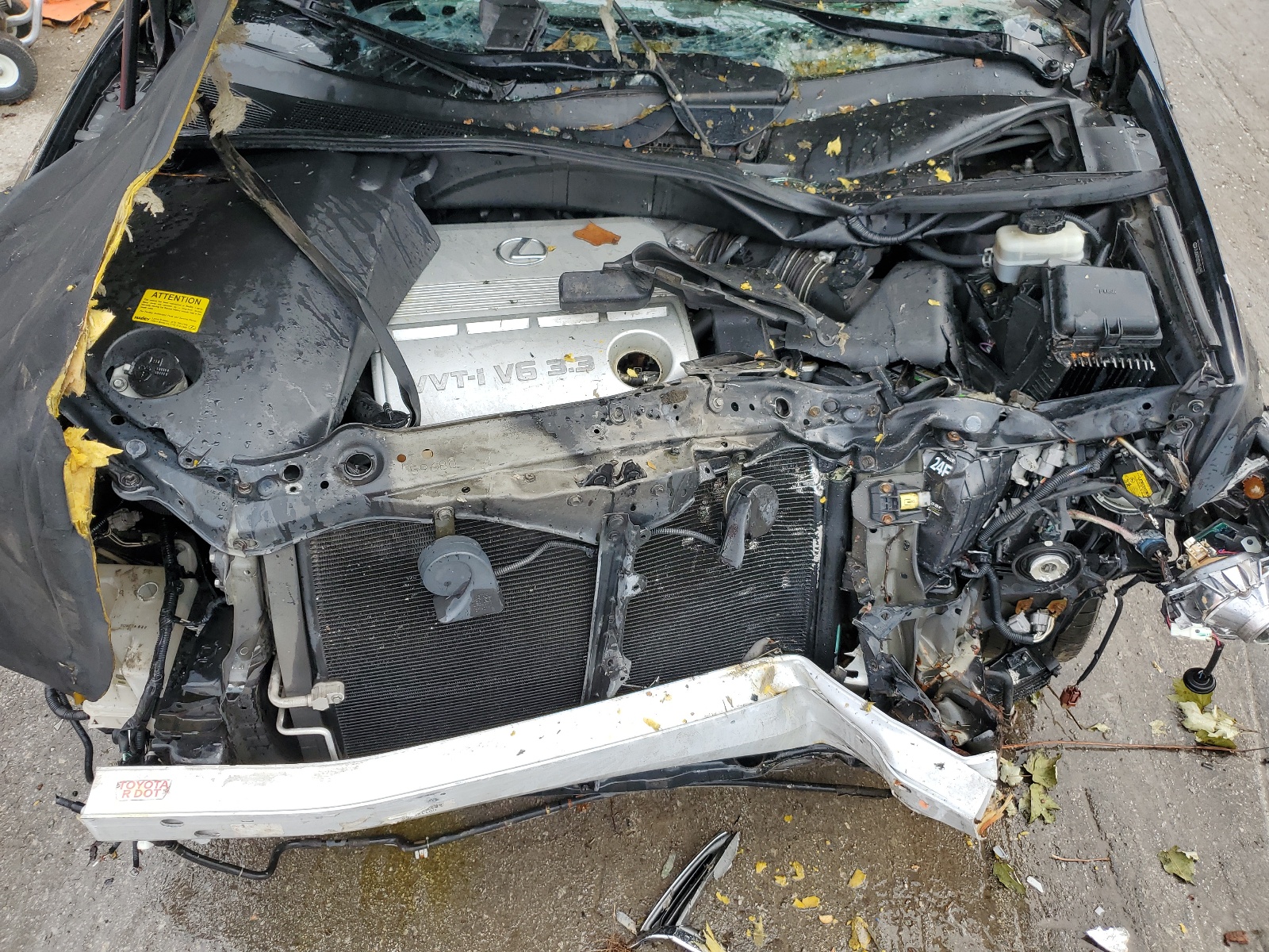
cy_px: 476
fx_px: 953
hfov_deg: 67.3
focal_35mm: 26
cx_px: 634
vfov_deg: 53.1
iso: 50
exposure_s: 1/667
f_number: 1.5
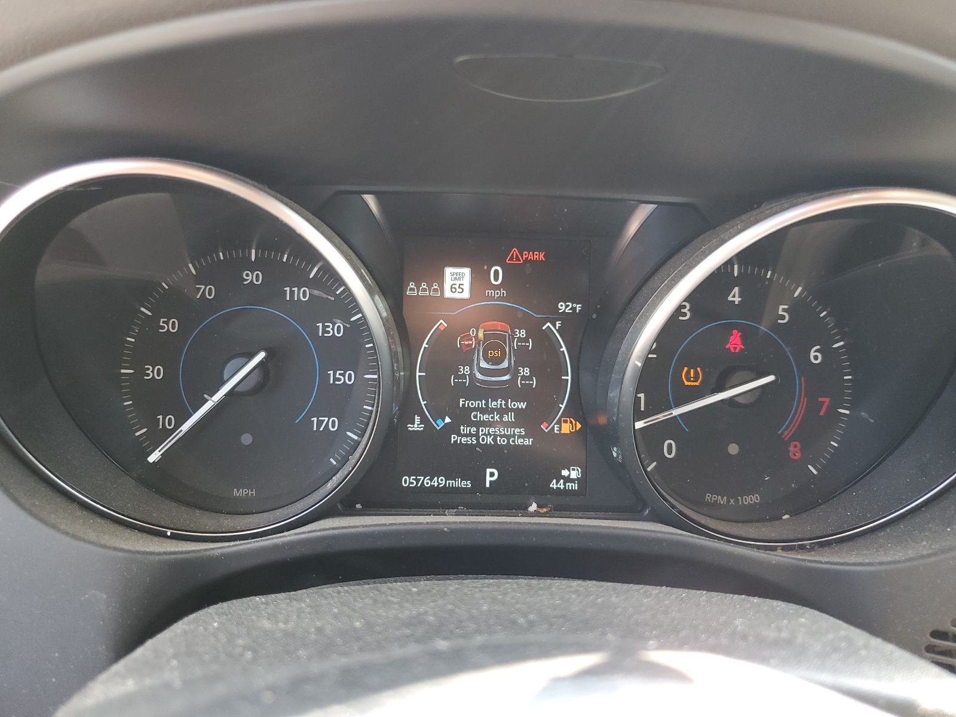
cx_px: 478
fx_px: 718
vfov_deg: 53.1
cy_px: 358
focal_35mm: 26
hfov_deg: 67.3
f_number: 1.5
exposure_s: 1/120
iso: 85
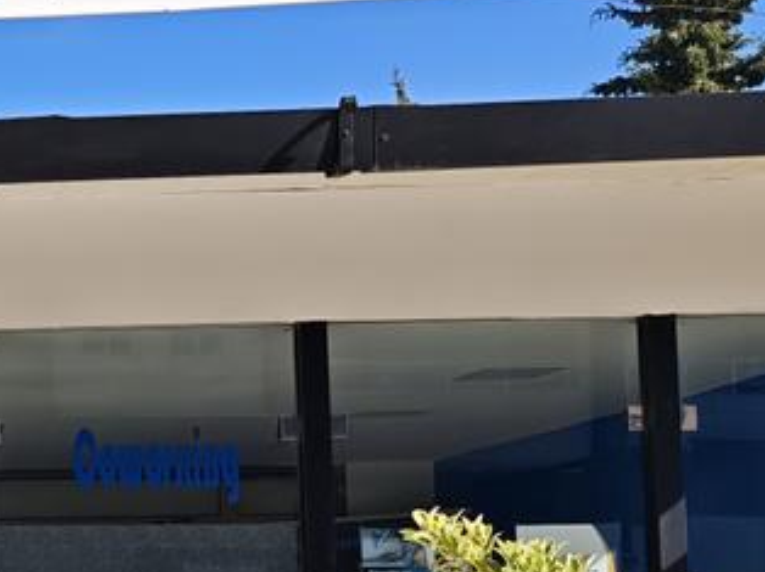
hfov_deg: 19.7
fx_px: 1943
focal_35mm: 88
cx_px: -346
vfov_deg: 16.5
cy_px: 516
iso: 50
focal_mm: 6.55
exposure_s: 1/3769
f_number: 1.62
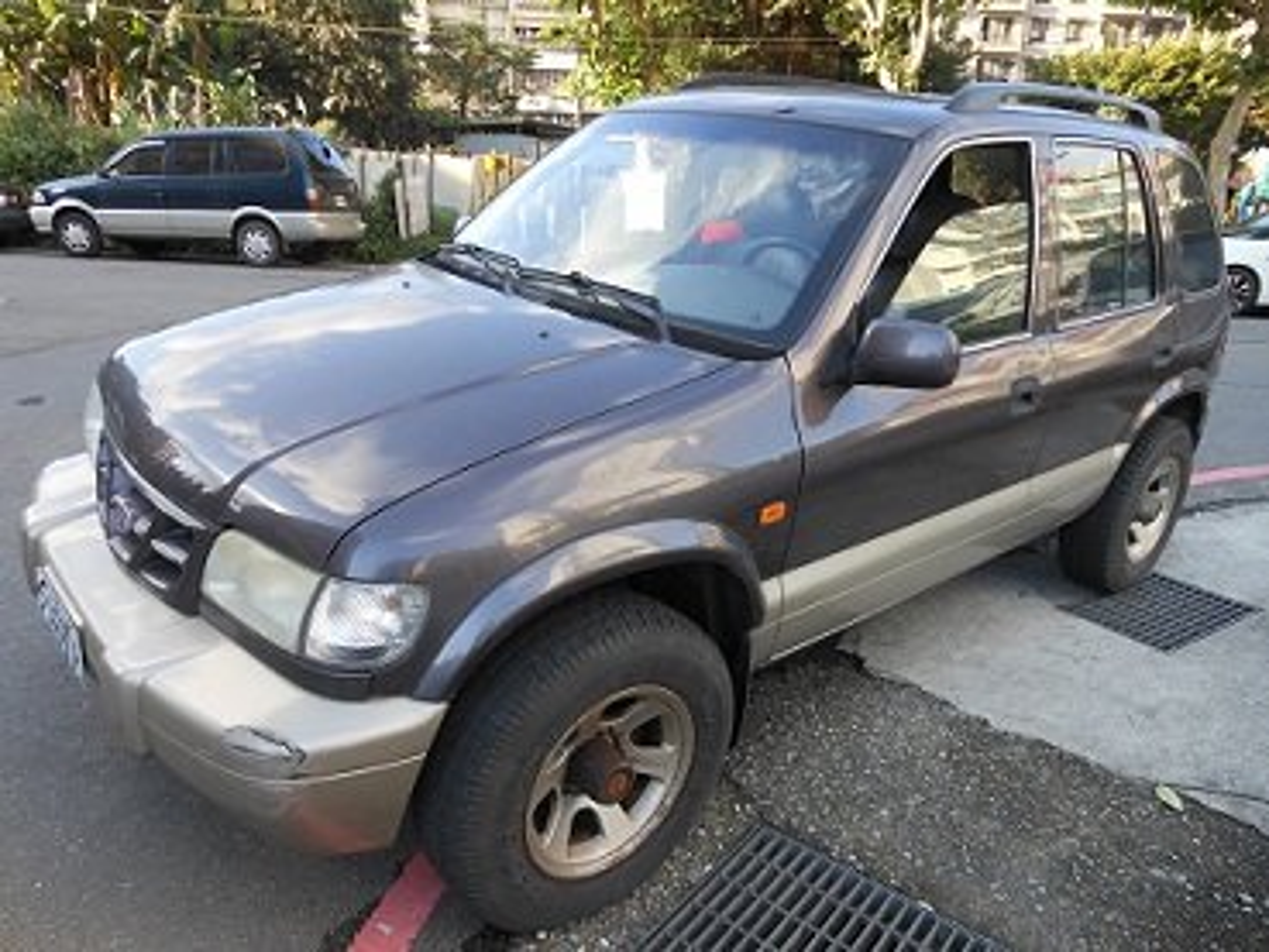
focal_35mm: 25
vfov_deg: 54.9
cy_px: 476
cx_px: 634
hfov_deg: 69.4
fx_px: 917
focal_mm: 4.5
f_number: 3.2
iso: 80
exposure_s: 1/125
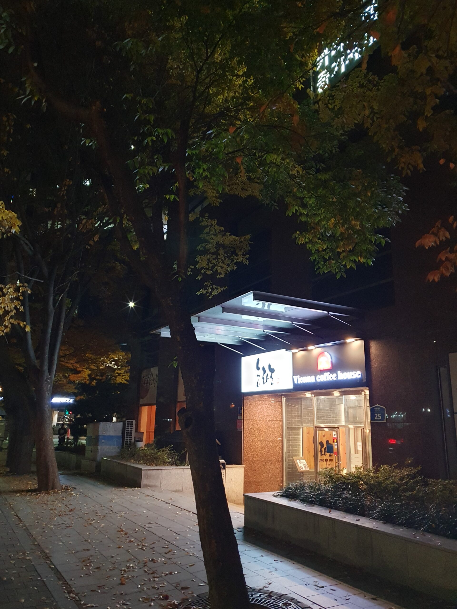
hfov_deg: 53.1
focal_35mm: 26
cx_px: 228
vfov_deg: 67.3
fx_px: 458
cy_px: 304
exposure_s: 1/40
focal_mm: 4.32
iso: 400
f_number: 1.5
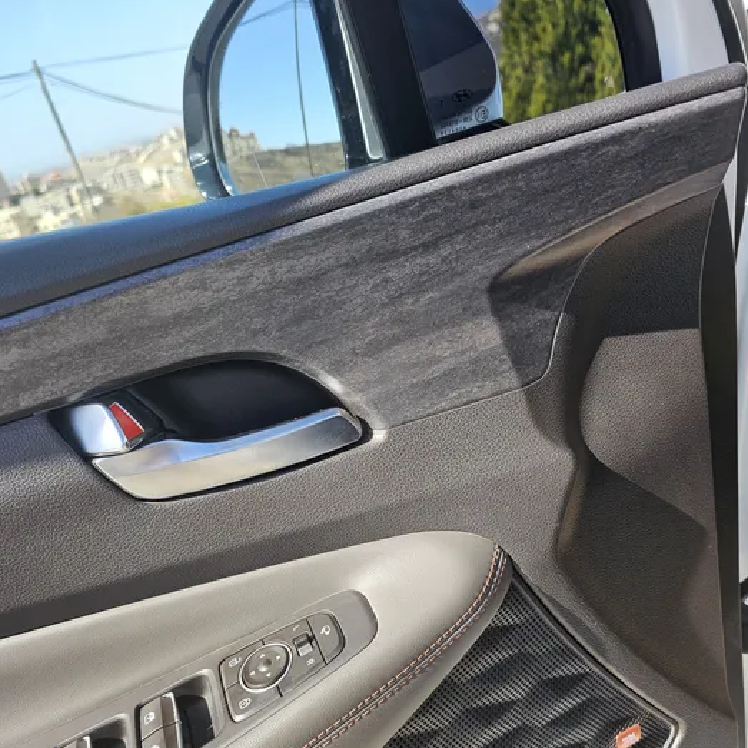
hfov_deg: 57.3
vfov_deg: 56.7
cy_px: 459
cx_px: 375
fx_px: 685
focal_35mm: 28
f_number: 1.7
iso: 10
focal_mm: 6.3
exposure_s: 1/171
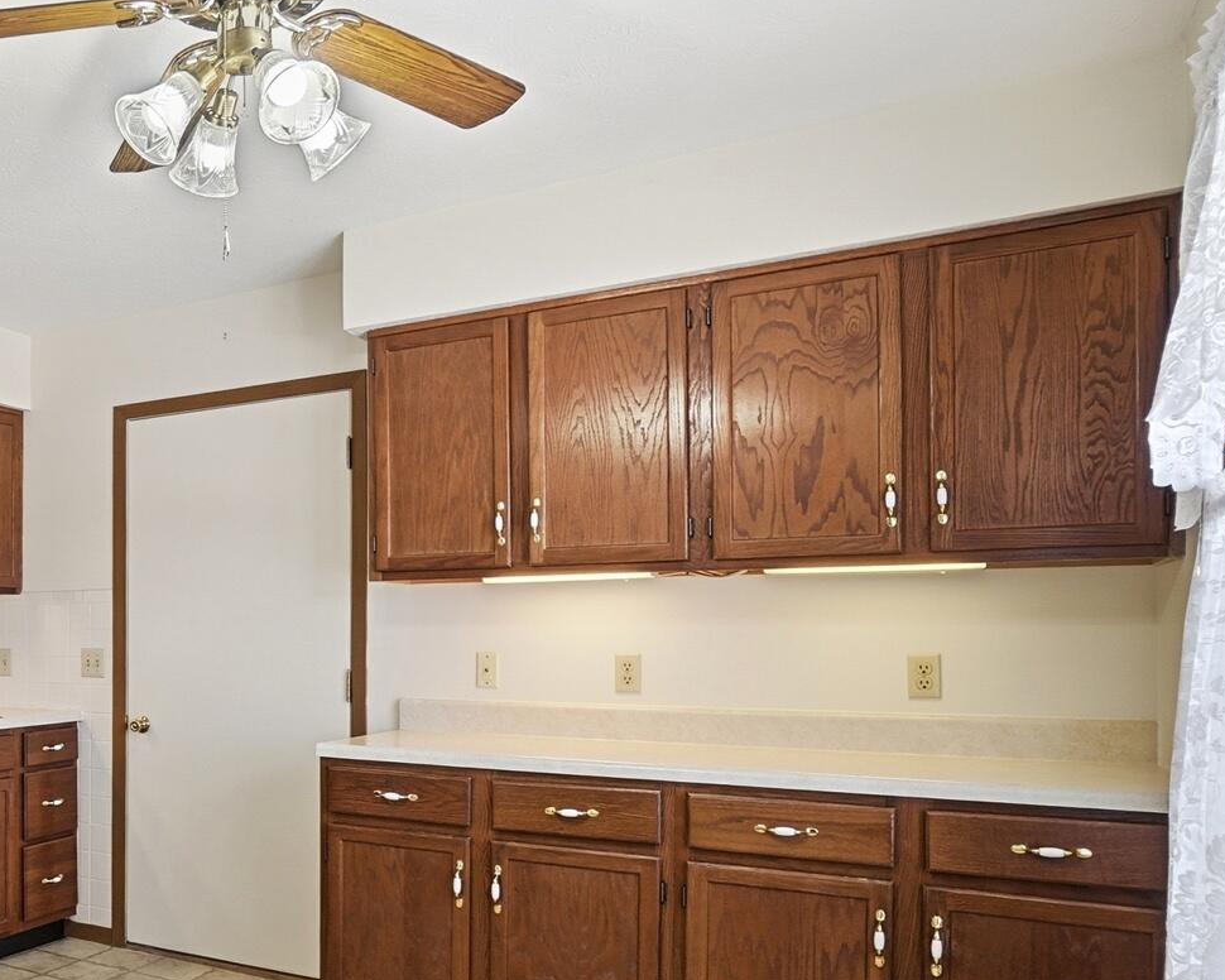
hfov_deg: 51.2
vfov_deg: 49.3
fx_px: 1051
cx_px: 61
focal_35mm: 29
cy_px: 631
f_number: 4
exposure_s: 1/400
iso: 100
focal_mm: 10
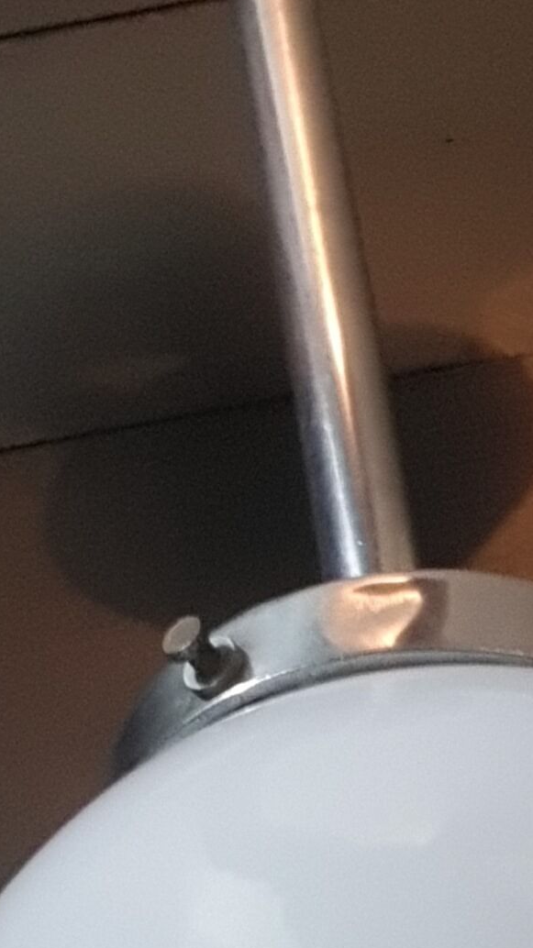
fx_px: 2163
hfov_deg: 14.0
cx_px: 410
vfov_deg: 24.0
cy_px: 880
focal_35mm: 86
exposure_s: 1/17
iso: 500
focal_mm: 2.95
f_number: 1.7
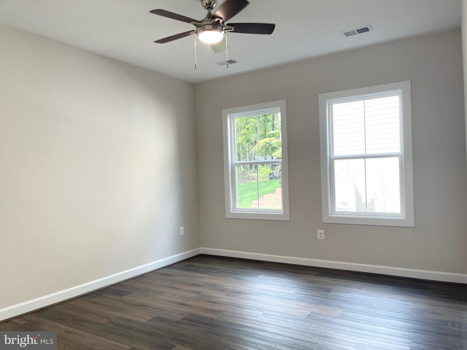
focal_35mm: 25
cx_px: 234
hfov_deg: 69.4
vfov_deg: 54.9
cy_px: 175
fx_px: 337
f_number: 1.6
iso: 64
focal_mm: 5.1
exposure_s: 1/120
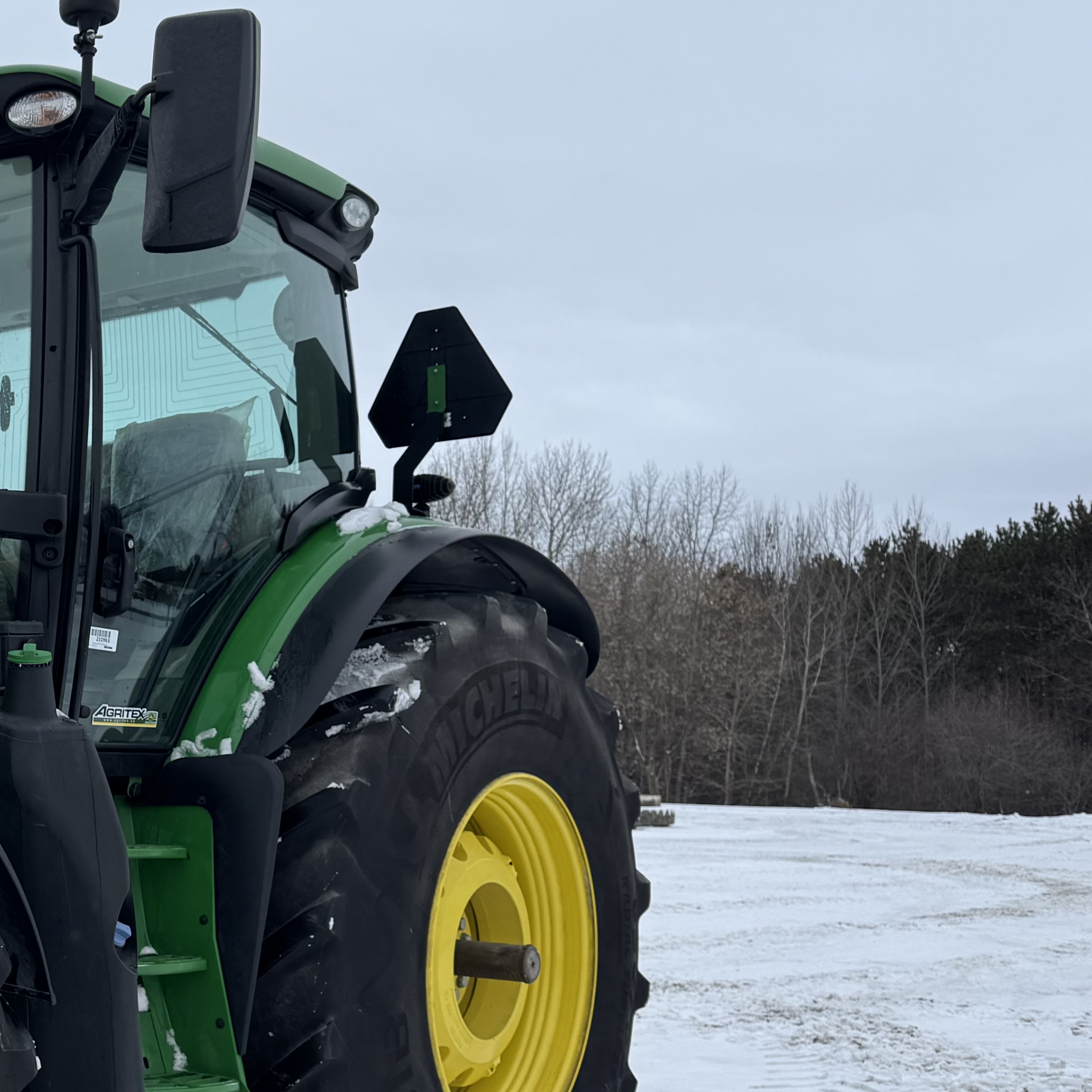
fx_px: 1856
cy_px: 740
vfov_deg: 32.5
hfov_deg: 28.4
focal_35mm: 52
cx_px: -235
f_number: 1.78
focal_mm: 6.76
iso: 80
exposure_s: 1/1456
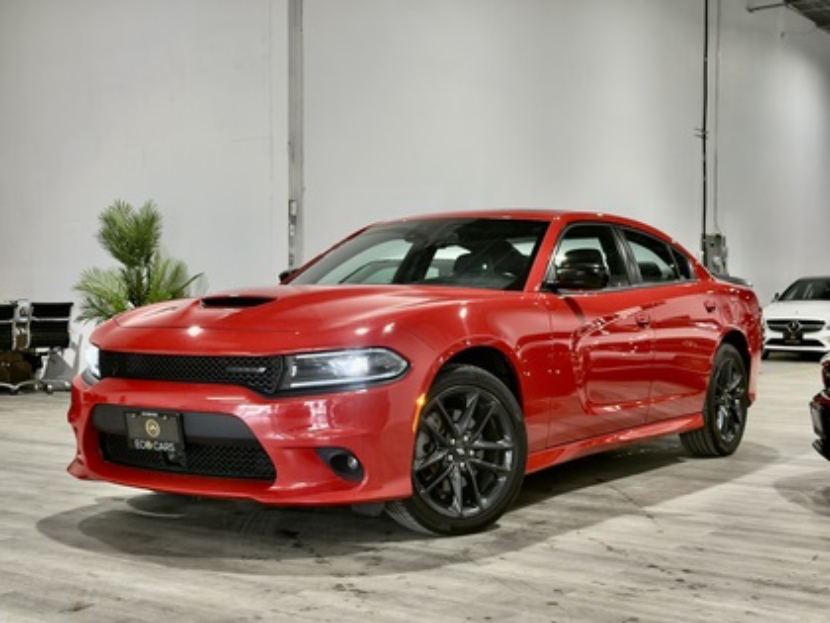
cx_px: 415
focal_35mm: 48
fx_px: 1151
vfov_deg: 30.3
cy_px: 312
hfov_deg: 39.7
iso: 125
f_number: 1.78
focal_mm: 6.76
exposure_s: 1/120
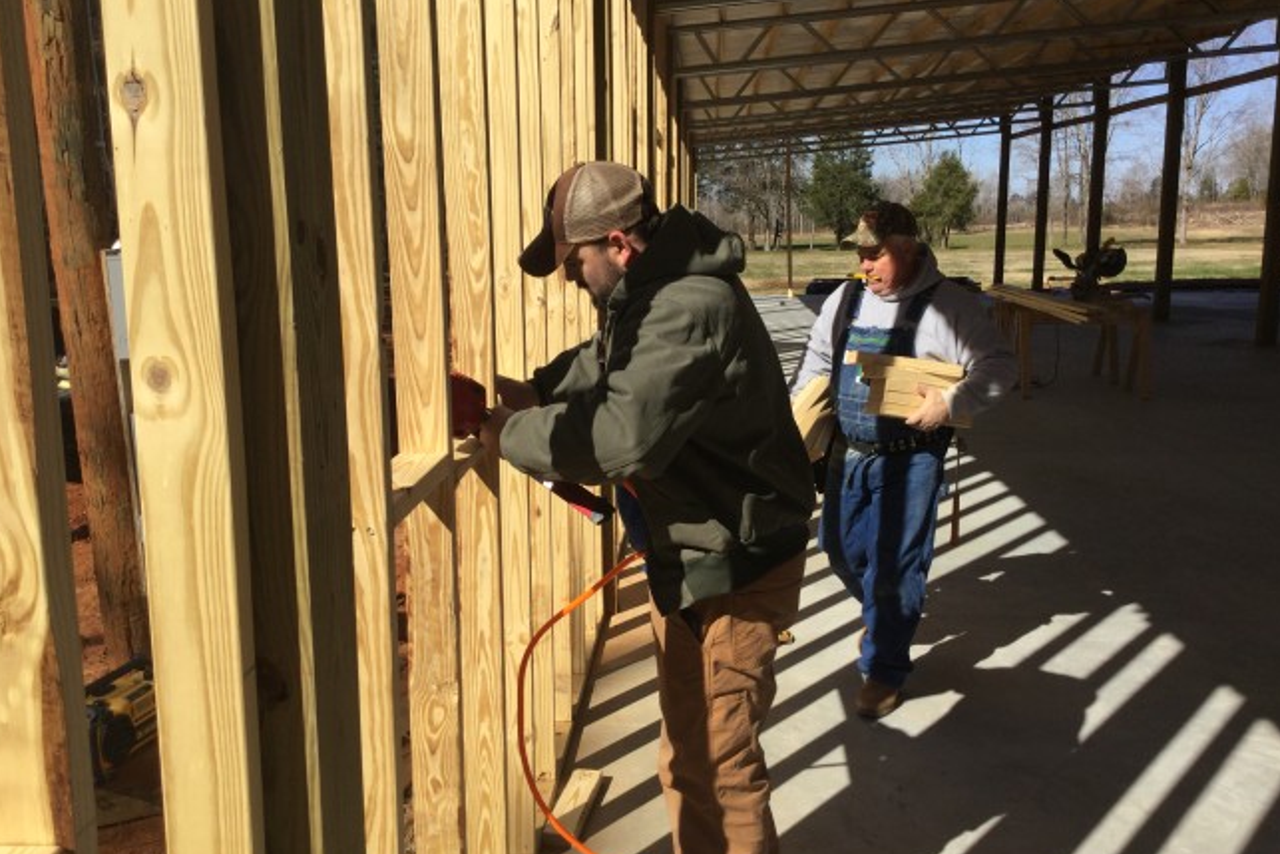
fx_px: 1174
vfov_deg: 40.0
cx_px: 641
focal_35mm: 33
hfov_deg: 57.2
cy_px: 416
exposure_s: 1/1631
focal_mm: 3.3
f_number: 2.4
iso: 25
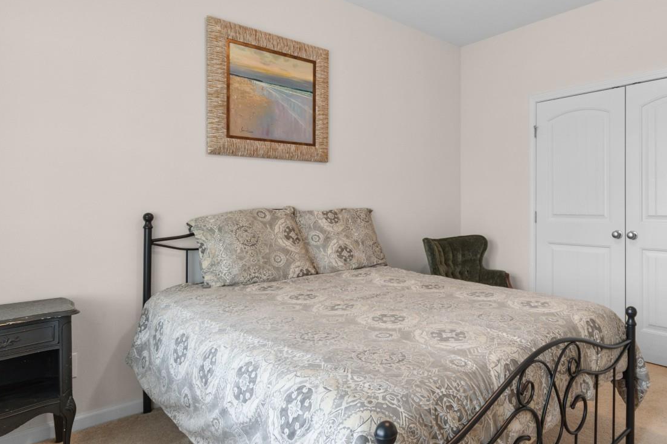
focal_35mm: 22
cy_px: 203
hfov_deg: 76.5
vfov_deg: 57.1
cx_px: 436
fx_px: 407
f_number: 4.5
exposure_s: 1/3
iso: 100
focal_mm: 10
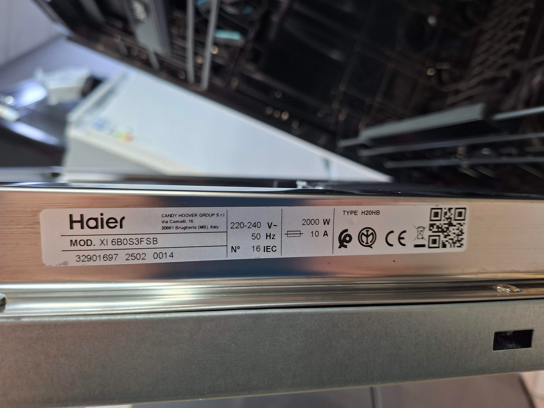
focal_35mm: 23
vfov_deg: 58.9
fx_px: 361
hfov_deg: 73.9
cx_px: 272
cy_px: 204
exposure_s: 1/50
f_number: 1.8
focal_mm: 5.54
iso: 250
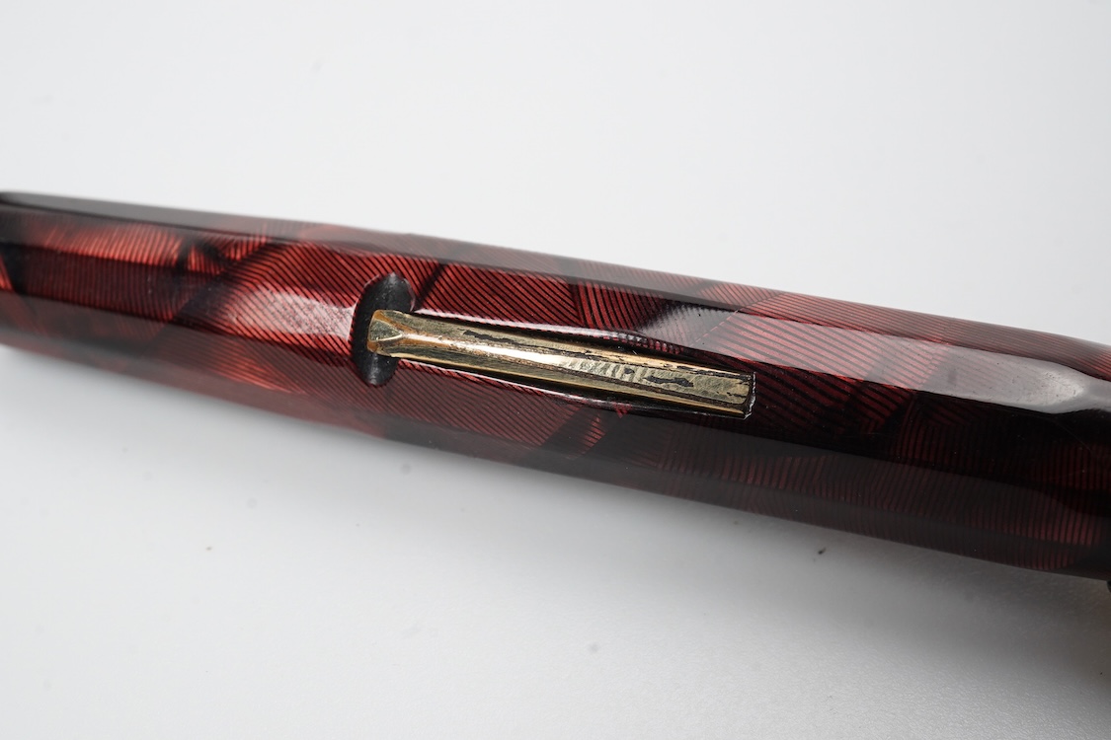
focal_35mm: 45
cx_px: 556
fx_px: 1389
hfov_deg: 43.6
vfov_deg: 29.9
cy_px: 370
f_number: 22
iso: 640
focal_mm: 30
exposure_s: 1/100
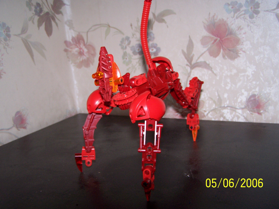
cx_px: 140
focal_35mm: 38
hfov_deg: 49.0
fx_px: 306
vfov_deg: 37.7
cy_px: 104
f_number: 2.8
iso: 140
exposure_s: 1/60
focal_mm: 6.3
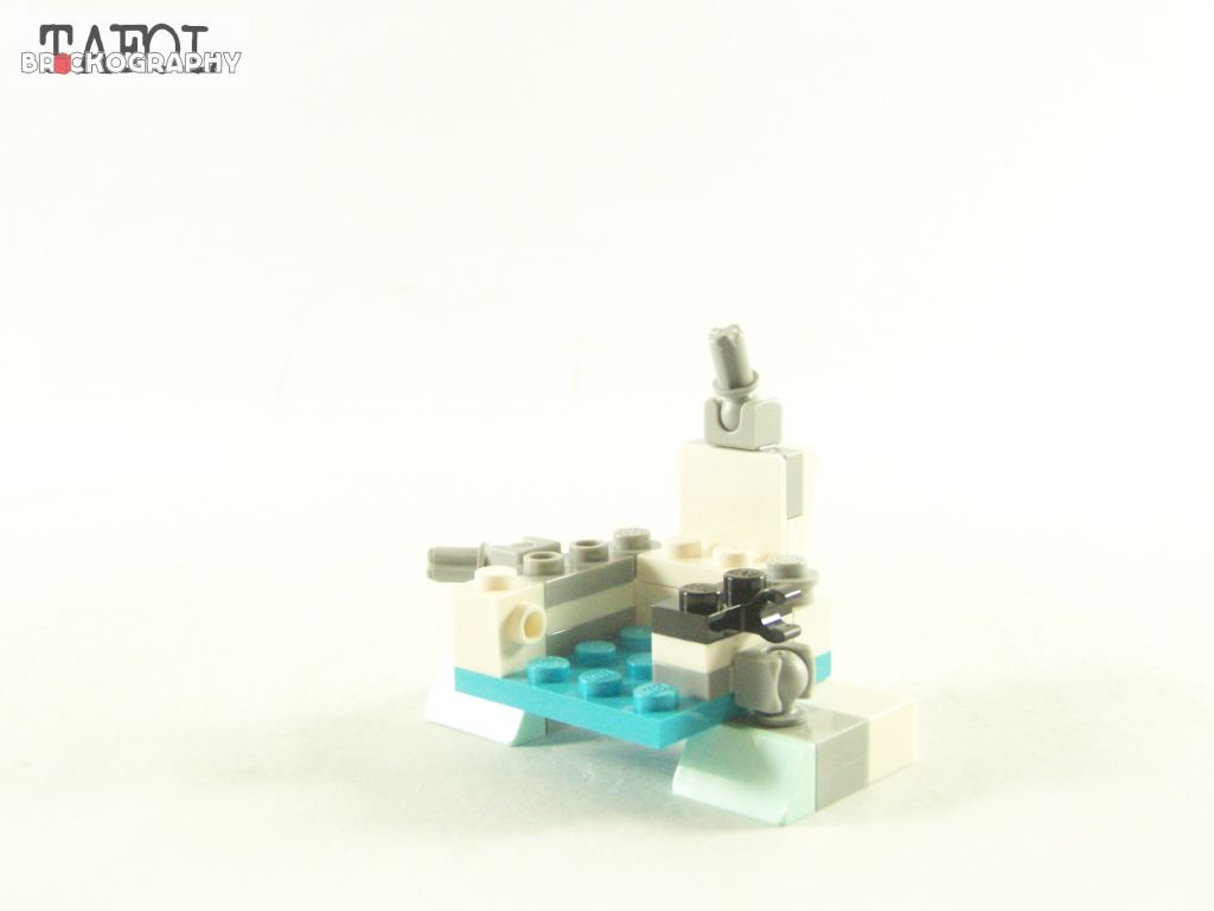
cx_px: 607
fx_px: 1789
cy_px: 456
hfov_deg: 37.5
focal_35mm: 51
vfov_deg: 28.6
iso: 400
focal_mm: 8.5
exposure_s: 1/60
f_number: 4
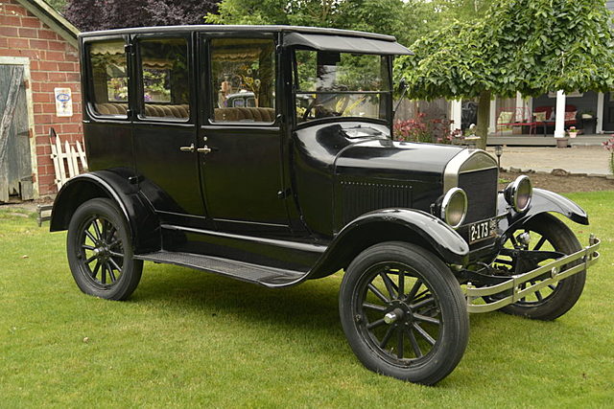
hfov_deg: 41.1
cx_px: 307
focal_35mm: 48
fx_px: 819
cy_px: 204
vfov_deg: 28.1
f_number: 5
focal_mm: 48
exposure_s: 1/500
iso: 800
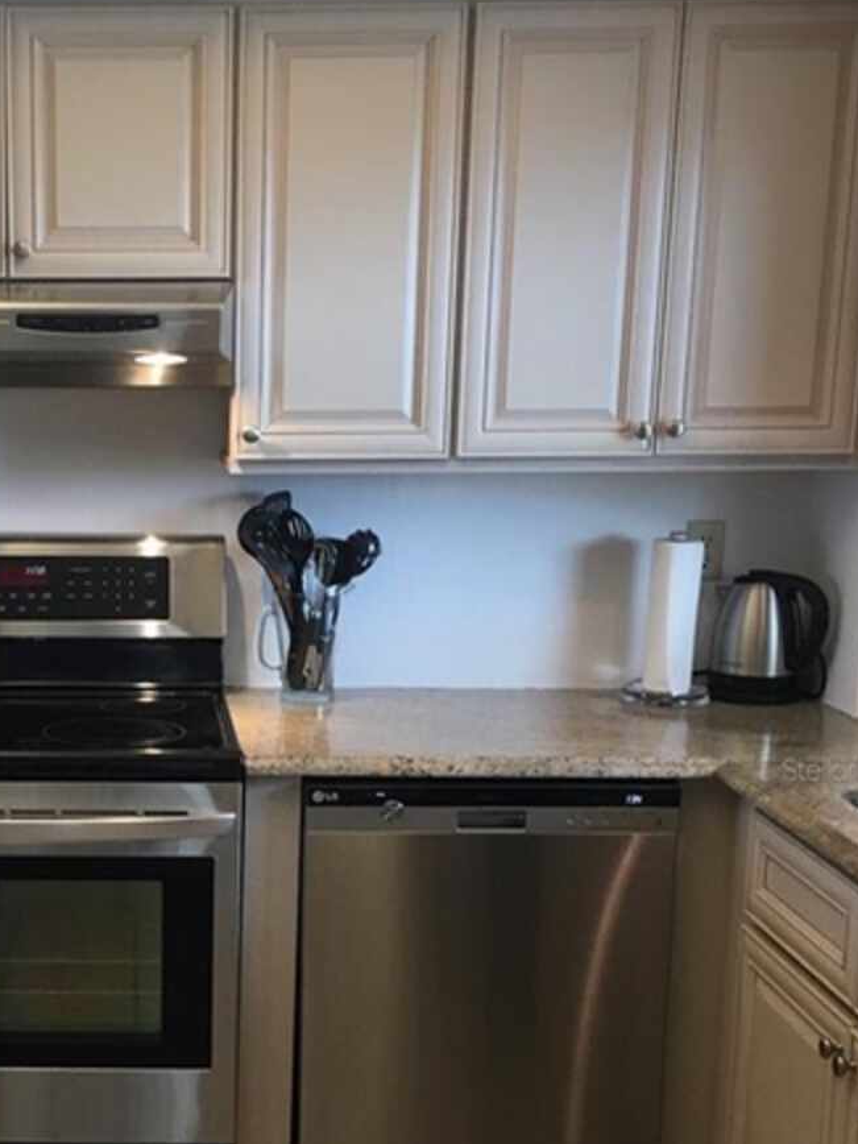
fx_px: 1884
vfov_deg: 33.5
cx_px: 71
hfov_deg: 24.8
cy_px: 768
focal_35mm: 57
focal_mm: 4.15
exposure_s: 1/30
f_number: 2.2
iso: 40
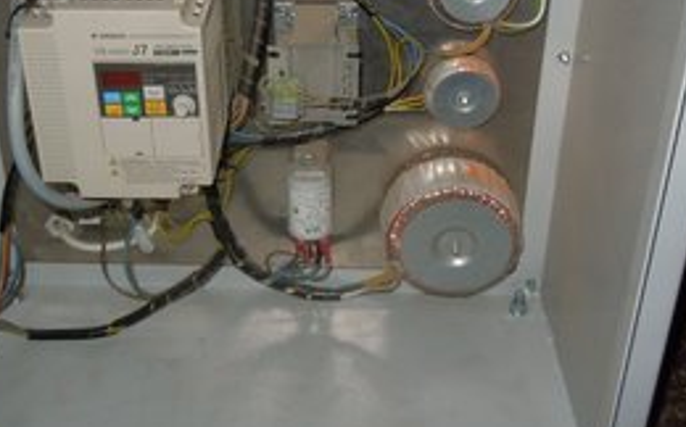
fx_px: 915
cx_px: 277
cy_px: 142
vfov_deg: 26.1
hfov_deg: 40.9
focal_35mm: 49
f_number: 3.5
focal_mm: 5.4
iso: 250
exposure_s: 1/30
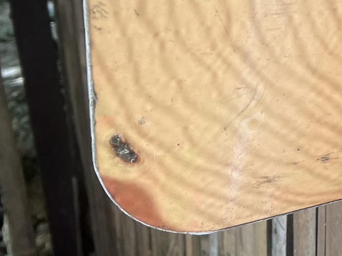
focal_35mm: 96
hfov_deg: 17.7
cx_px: 555
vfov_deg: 14.7
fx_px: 948
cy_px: -78
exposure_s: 1/126
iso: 32
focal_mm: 5.7
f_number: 1.5
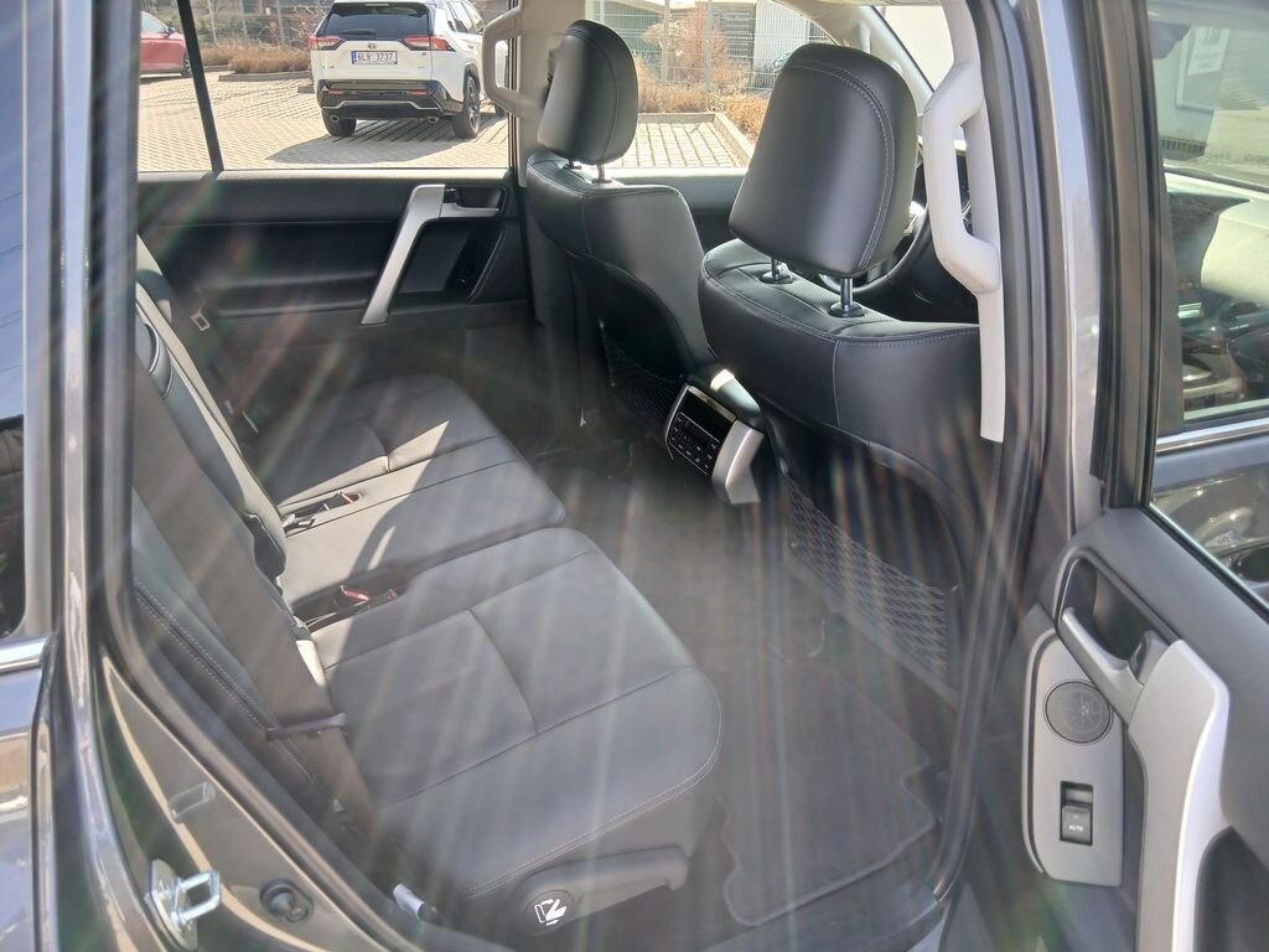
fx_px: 953
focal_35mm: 26
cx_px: 634
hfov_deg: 67.3
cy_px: 476
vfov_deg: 53.1
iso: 40
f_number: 1.8
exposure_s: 1/50
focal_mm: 3.98
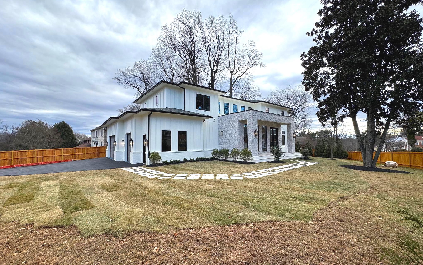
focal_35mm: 15
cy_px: 135
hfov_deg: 101.5
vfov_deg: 74.8
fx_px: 173
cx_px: 213
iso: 40
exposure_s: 1/464
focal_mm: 2.22
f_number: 2.2
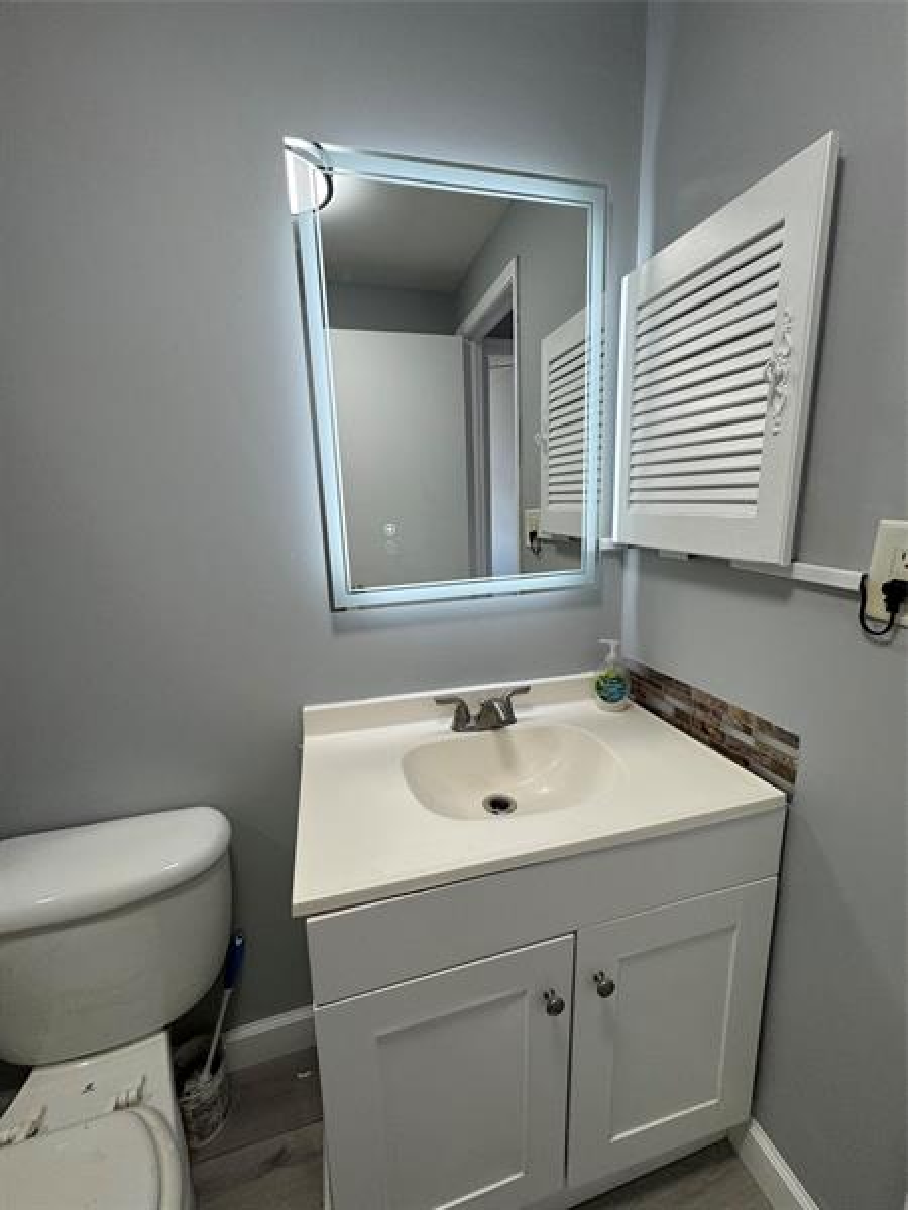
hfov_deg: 85.7
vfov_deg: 102.1
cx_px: 454
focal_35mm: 14
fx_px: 490
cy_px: 605
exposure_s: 1/120
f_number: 2.2
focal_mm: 2.22
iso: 125
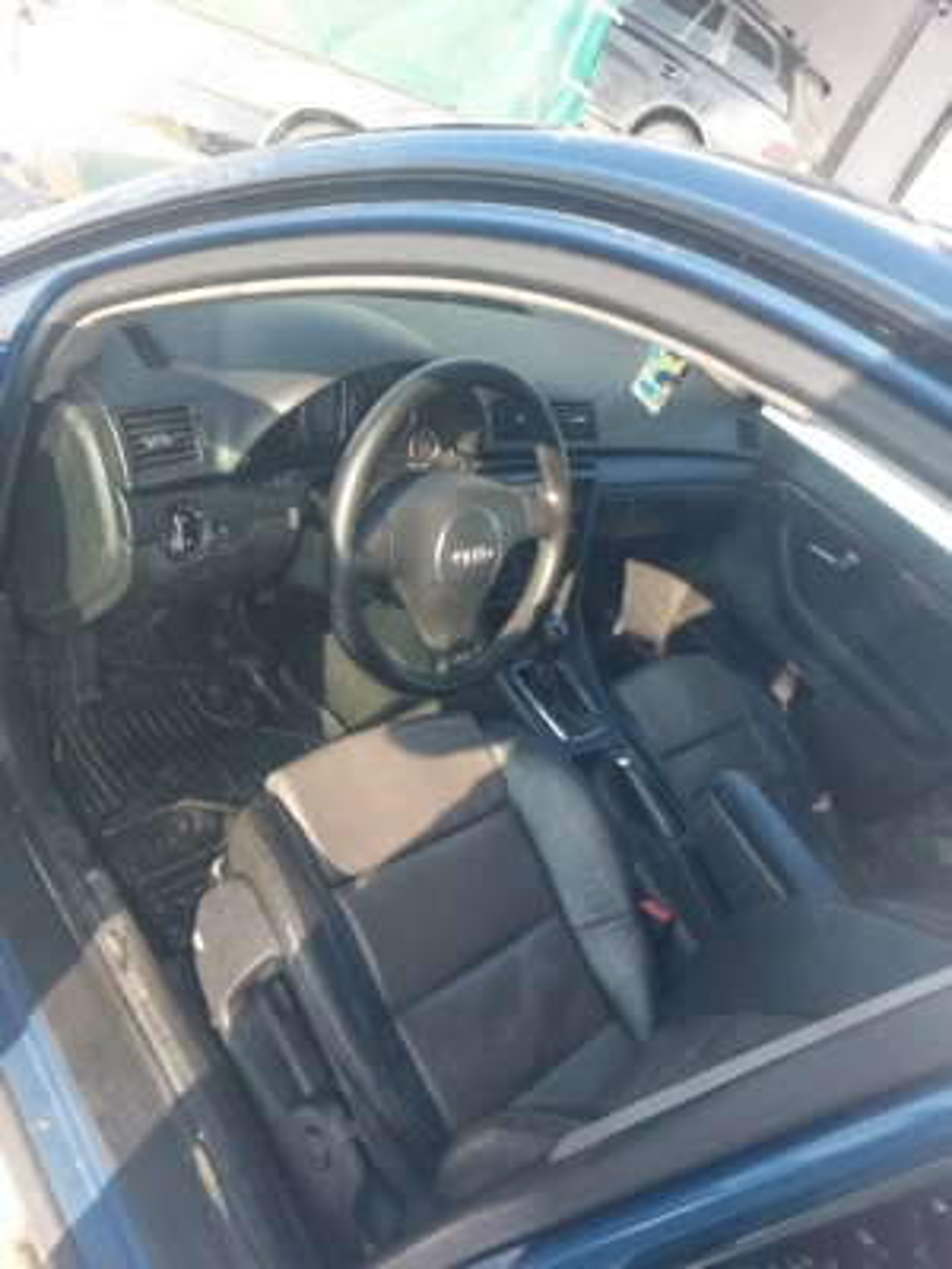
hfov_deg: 54.9
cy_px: 634
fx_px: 917
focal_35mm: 25
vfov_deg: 69.4
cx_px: 476
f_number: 1.8
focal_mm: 5.23
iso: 25
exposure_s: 1/263
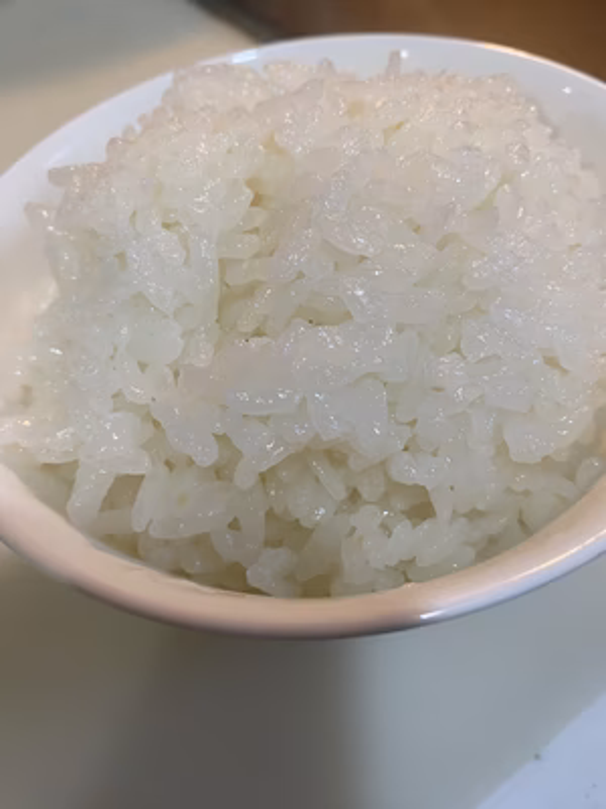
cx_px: 303
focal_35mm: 25
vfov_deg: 69.4
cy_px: 404
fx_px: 584
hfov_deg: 54.9
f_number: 1.8
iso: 100
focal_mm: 4.25
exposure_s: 1/50
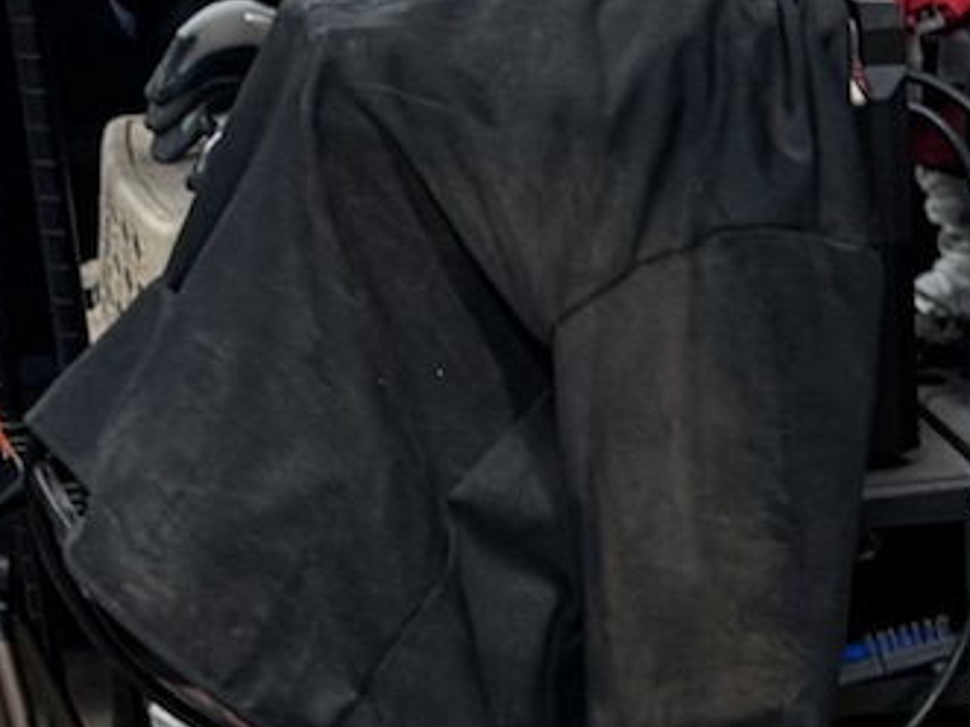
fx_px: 4062
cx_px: 1363
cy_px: 1741
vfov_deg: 9.2
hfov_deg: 13.0
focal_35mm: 145
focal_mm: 6.76
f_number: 1.78
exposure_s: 1/60
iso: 125
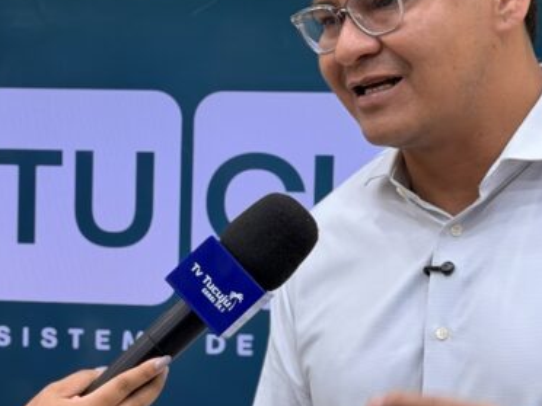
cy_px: 281
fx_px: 2067
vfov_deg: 11.2
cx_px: 103
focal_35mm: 132
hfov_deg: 14.8
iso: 50
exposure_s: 1/120
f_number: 1.78
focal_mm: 6.76
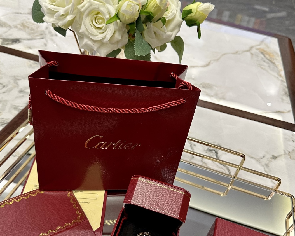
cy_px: 130
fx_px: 279
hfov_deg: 55.7
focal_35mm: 32
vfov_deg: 45.7
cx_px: 145
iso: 200
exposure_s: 1/100
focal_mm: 6.86
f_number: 1.78
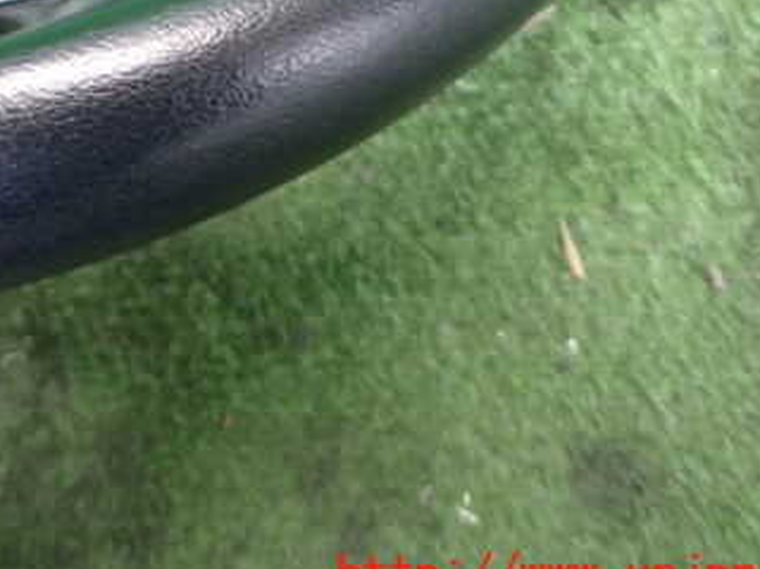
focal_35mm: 47
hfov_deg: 39.0
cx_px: 160
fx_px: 1032
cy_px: 71
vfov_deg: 29.7
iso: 400
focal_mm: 4.5
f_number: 2
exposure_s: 1/30
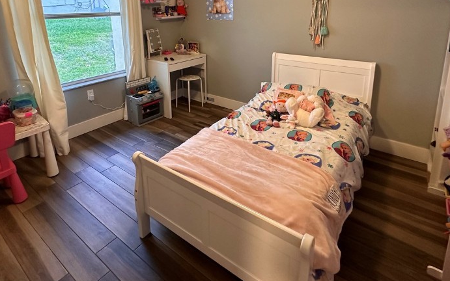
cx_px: 216
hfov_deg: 79.6
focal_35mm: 22
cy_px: 64
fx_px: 270
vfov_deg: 52.2
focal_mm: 2.22
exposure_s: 1/60
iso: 320
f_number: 2.2
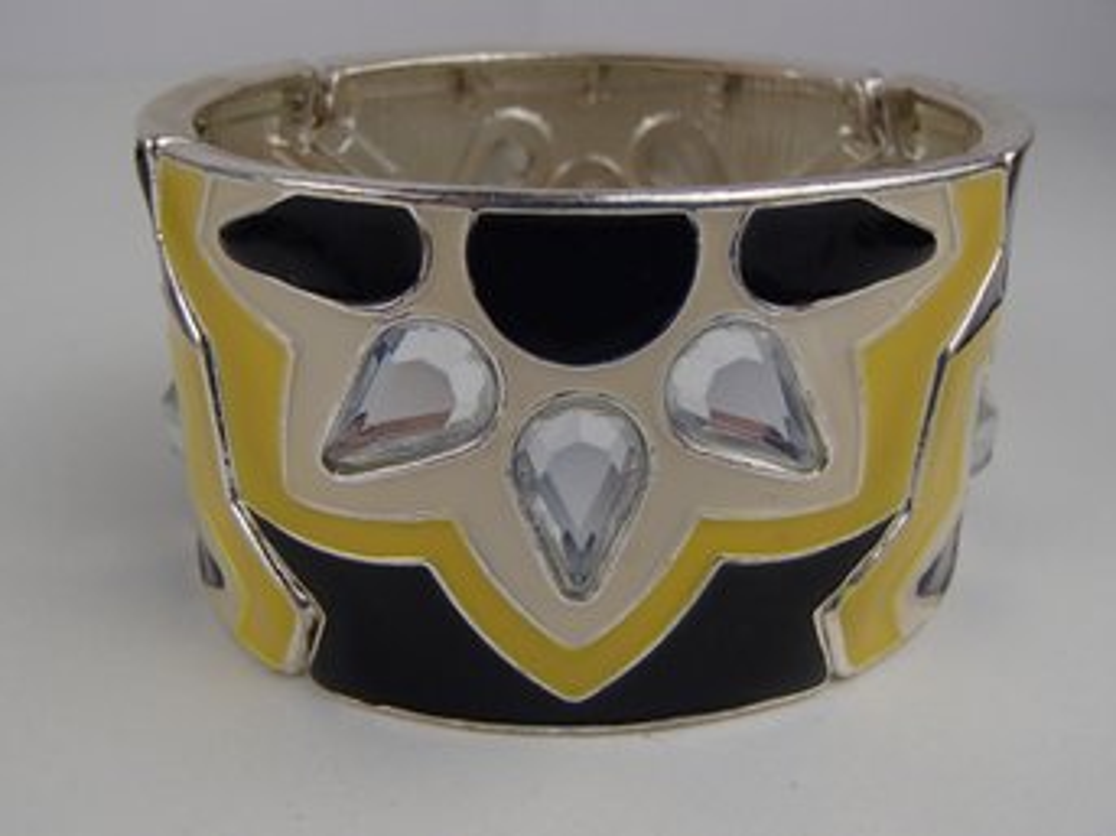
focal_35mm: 37
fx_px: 1192
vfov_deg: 38.6
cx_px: 558
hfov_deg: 50.2
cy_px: 418
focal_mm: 6.64
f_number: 4.7
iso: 160
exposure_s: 1/160
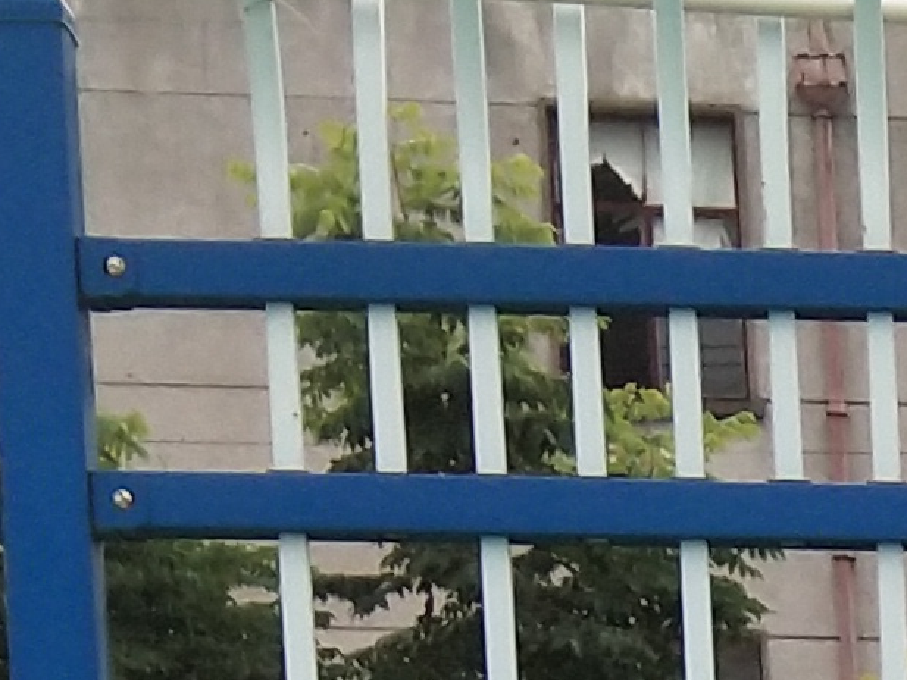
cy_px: 2169
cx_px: 1880
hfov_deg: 8.9
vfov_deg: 6.4
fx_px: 5477
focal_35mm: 209
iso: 50
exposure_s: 1/197
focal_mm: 3.69
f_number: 2.2
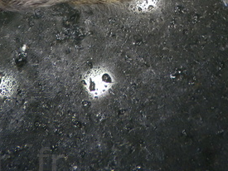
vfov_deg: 14.4
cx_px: 132
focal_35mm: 98
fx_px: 645
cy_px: -59
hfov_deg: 20.0
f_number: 4.6
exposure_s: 1/500
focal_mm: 6.1
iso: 125
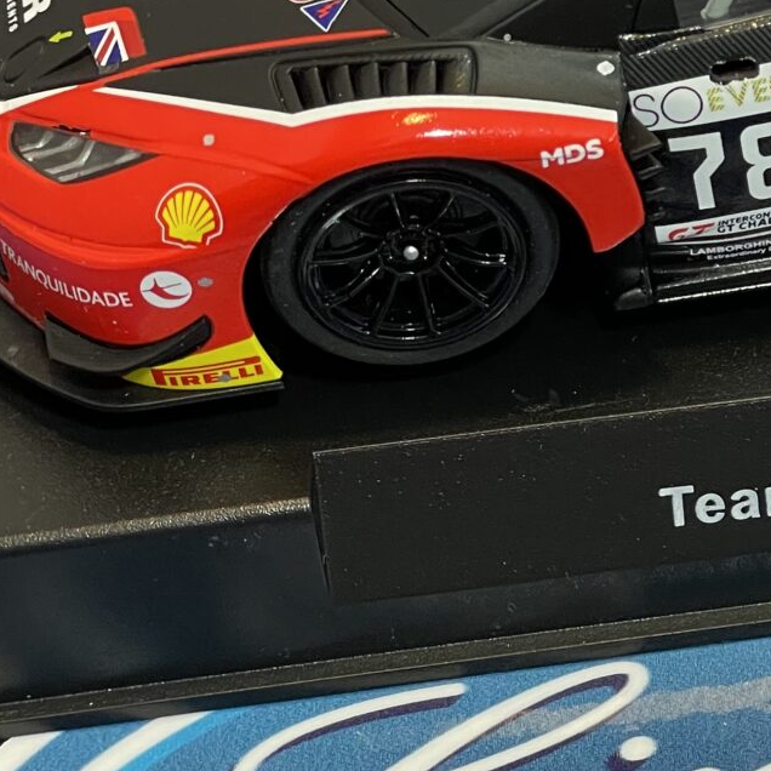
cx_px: 1030
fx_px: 3729
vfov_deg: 11.8
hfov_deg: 11.5
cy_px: 189
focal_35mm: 148
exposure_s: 1/60
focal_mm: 6
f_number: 2
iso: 125
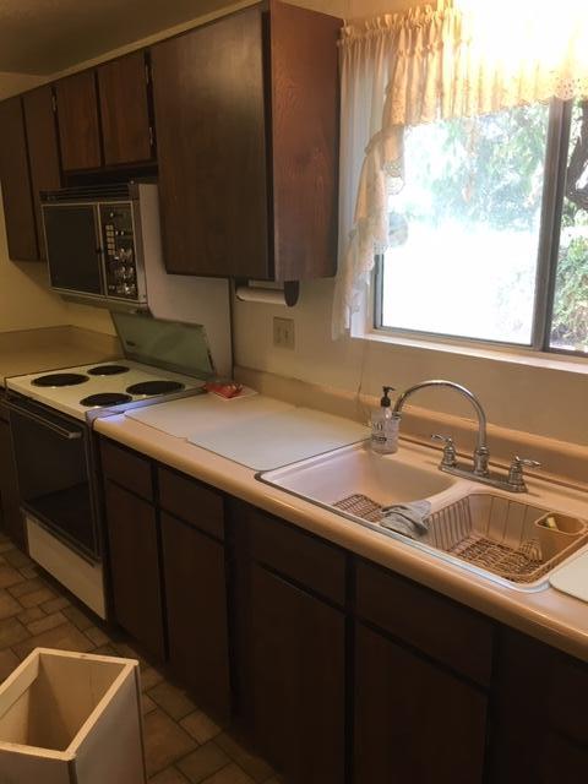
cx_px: 294
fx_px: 657
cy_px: 392
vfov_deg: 61.7
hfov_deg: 48.2
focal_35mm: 29
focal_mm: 4.15
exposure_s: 1/30
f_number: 2.2
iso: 50
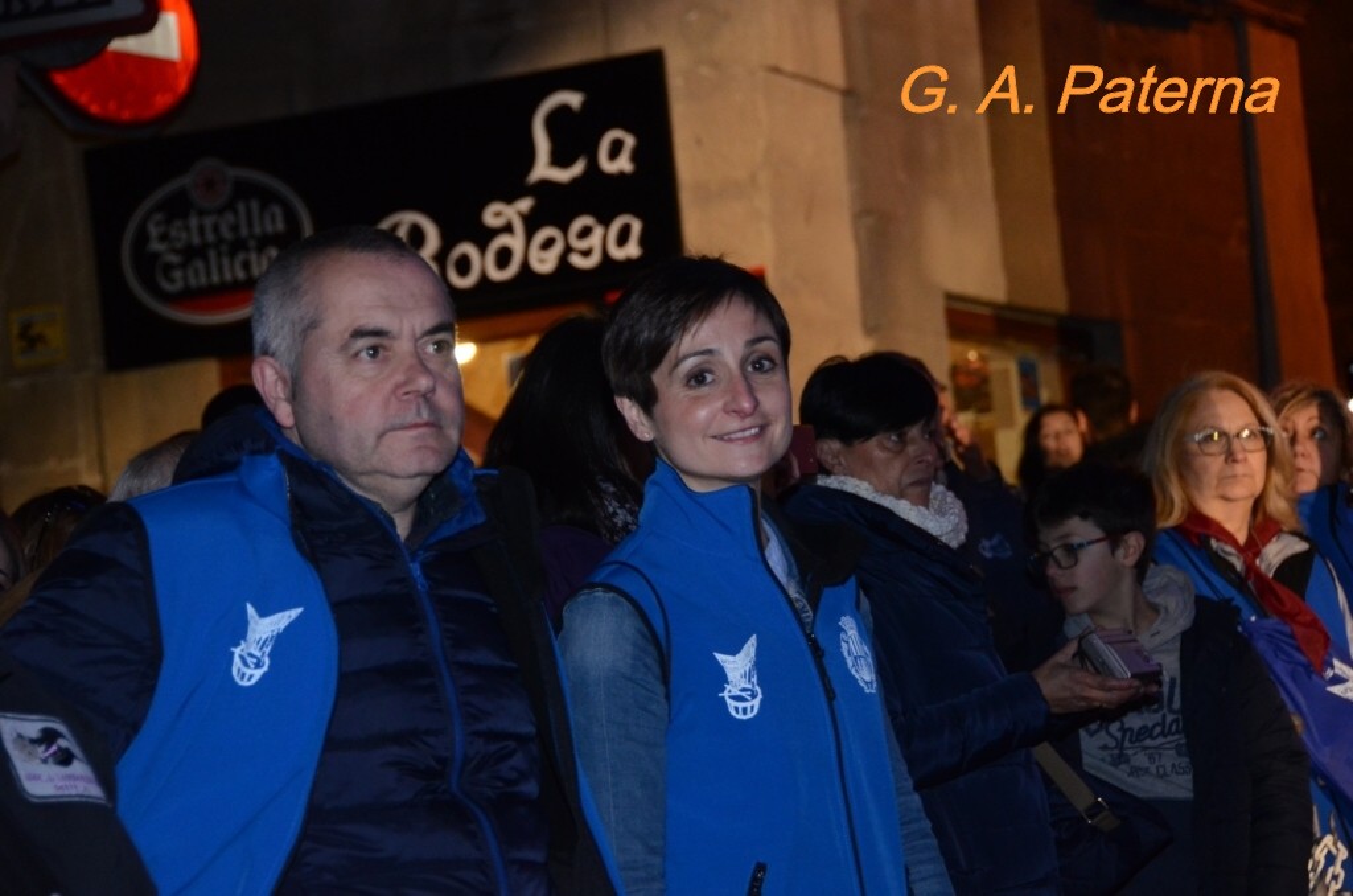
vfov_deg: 11.4
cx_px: 676
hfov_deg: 17.1
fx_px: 4500
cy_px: 448
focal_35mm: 120
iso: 1600
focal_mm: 80
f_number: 5.6
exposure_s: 1/60
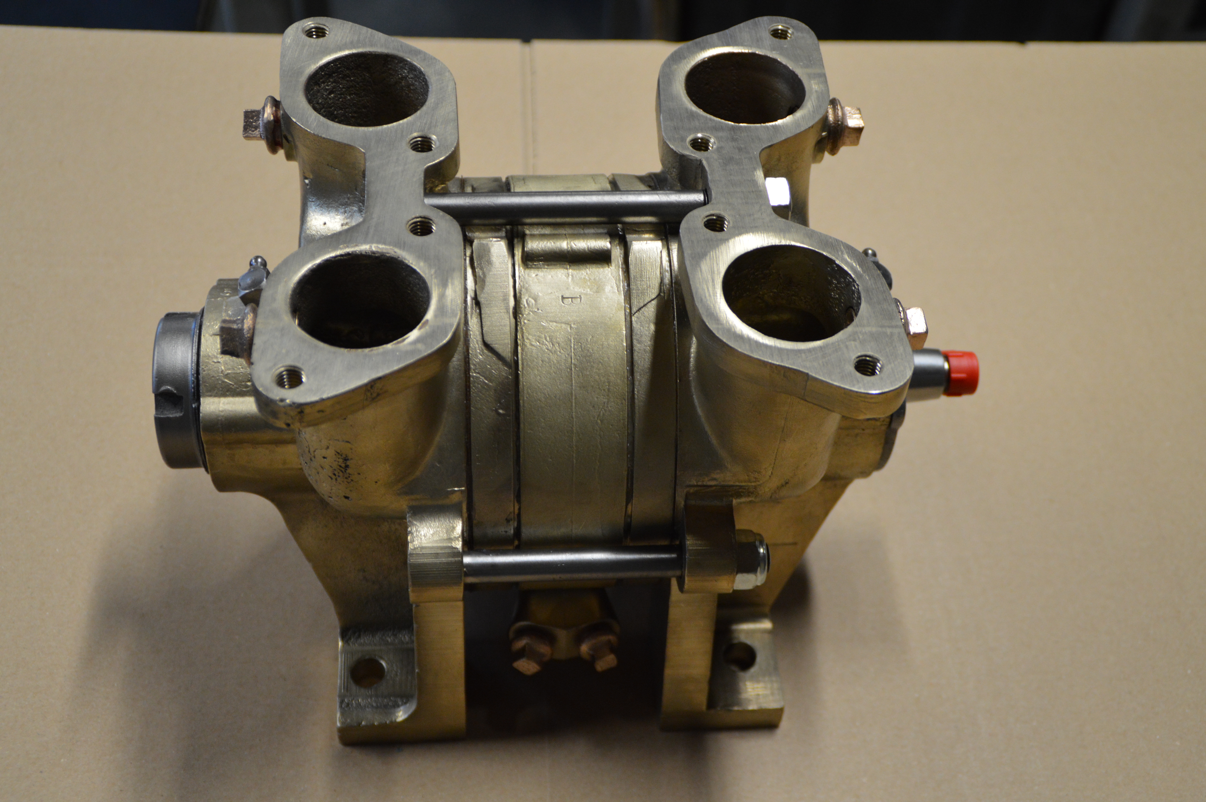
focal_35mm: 48
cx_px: 603
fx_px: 1607
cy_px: 401
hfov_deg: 41.1
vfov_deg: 28.0
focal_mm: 32
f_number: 4.2
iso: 900
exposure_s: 1/60
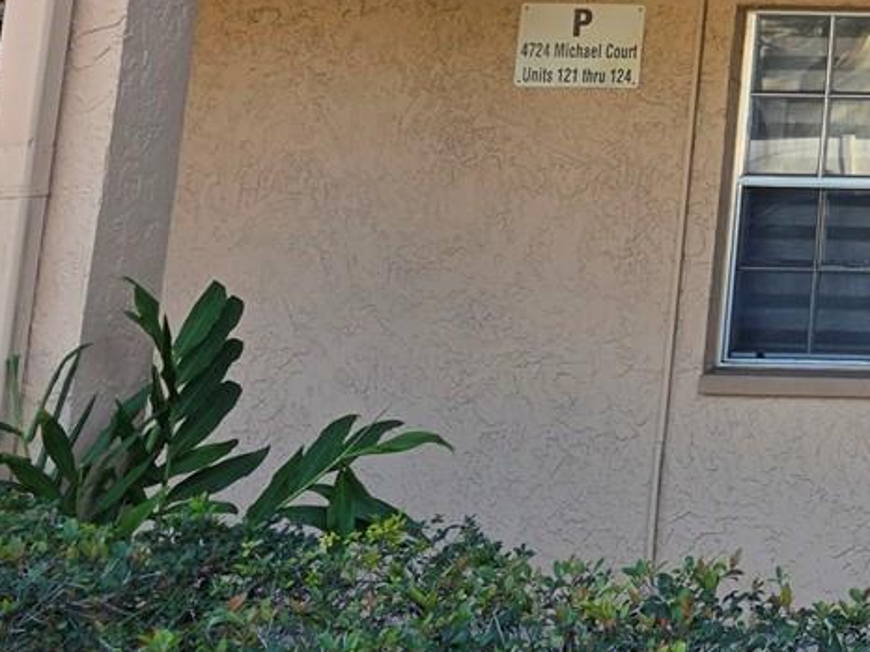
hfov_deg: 19.8
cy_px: -174
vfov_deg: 17.6
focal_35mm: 79
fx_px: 1984
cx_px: 1452
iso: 25
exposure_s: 1/359
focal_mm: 6.3
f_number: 1.7
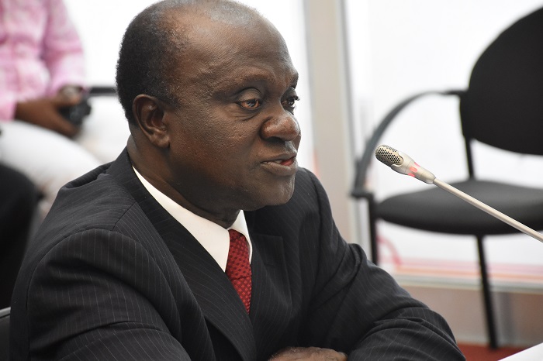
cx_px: 272
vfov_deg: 6.5
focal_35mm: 210
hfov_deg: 9.8
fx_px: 3166
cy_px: 180
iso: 3200
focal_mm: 140
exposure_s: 1/60
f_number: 6.3
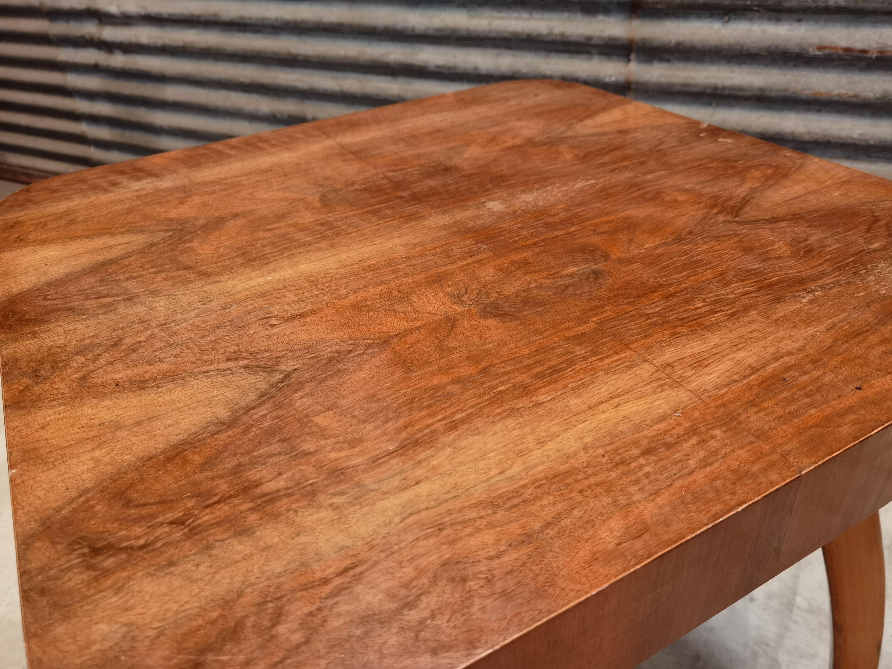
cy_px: 334
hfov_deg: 65.3
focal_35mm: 27
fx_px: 696
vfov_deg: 51.4
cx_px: 446
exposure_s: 1/33.3
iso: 640
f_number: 1.9
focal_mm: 6.71
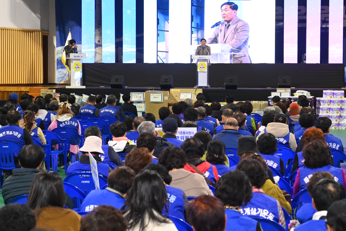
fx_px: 855
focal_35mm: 89
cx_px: 193
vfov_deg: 15.3
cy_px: 78
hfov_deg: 22.9
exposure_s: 1/250
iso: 4000
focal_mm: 66
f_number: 6.3
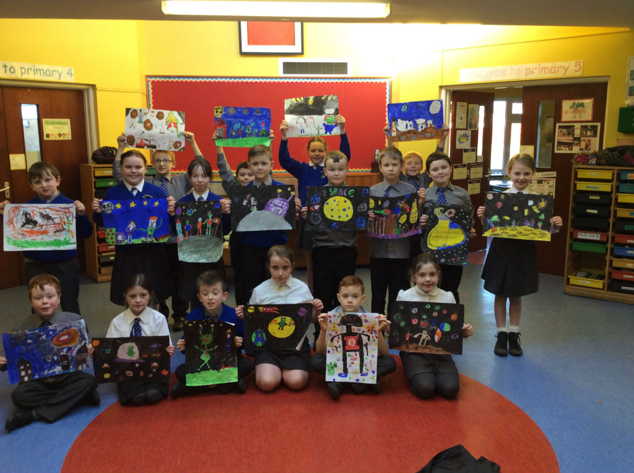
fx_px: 585
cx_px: 317
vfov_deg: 44.1
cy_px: 236
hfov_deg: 56.9
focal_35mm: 32
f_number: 2.4
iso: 40
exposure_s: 1/40
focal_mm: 3.3
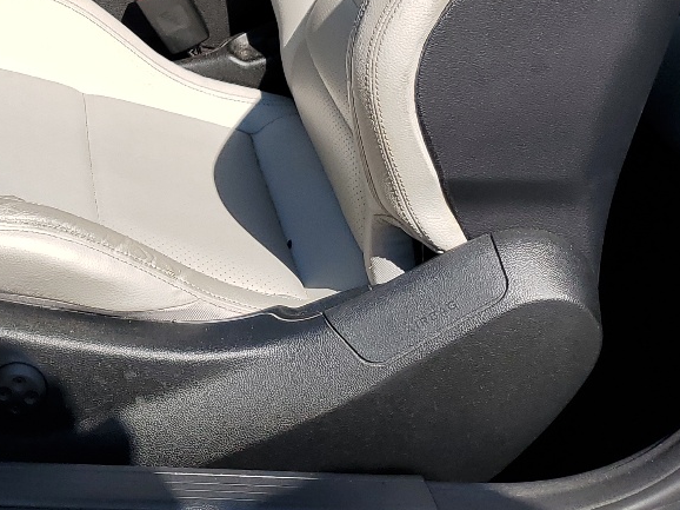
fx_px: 1414
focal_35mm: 72
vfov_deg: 19.3
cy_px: -93
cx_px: -36
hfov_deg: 25.4
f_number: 1.5
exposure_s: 1/2500
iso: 50
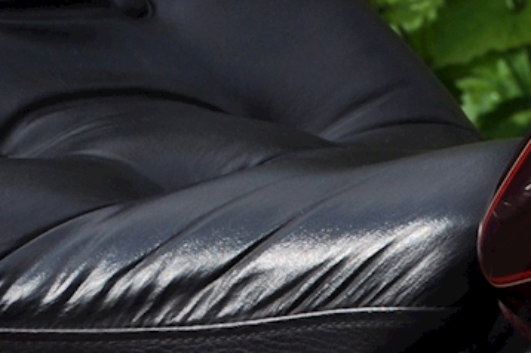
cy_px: 904
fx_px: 8881
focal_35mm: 603
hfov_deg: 3.4
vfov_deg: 2.3
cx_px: 952
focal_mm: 75
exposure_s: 1/400
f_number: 10
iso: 200
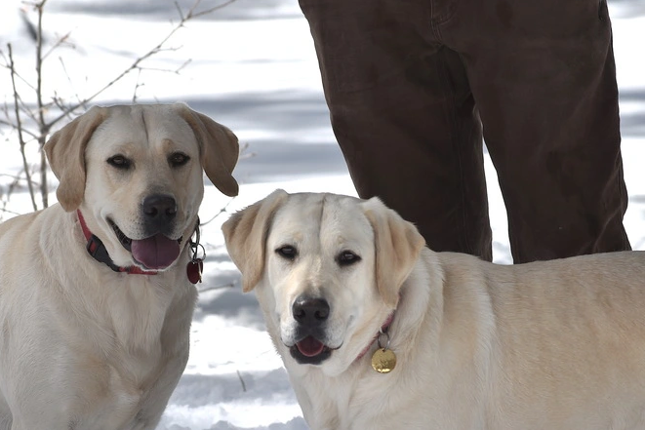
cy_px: 285
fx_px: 5286
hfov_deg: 7.0
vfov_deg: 4.7
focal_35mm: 295
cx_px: 243
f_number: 8
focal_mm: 130
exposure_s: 1/500
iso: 100
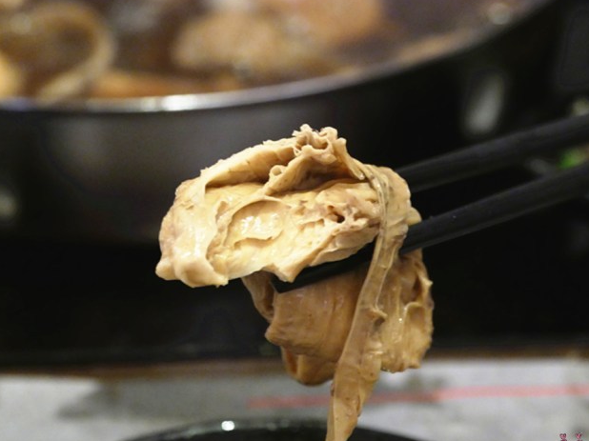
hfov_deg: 13.3
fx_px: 2534
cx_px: 329
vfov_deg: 10.0
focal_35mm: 149
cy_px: 241
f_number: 5.3
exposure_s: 1/15
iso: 3200
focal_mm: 65
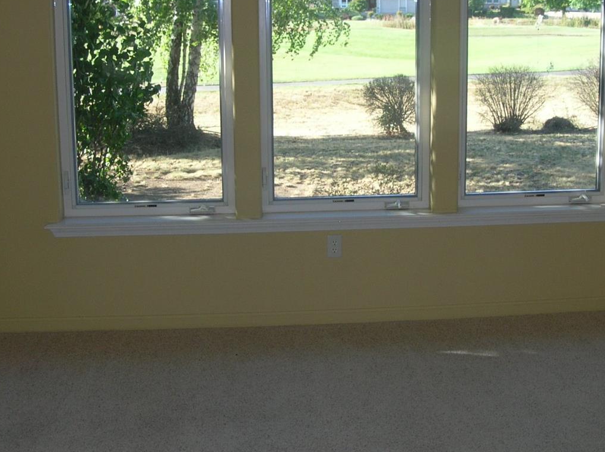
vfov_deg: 27.4
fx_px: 925
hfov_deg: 36.1
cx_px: 360
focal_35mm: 53
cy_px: 172
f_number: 2.7
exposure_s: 1/75.6
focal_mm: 6
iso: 50
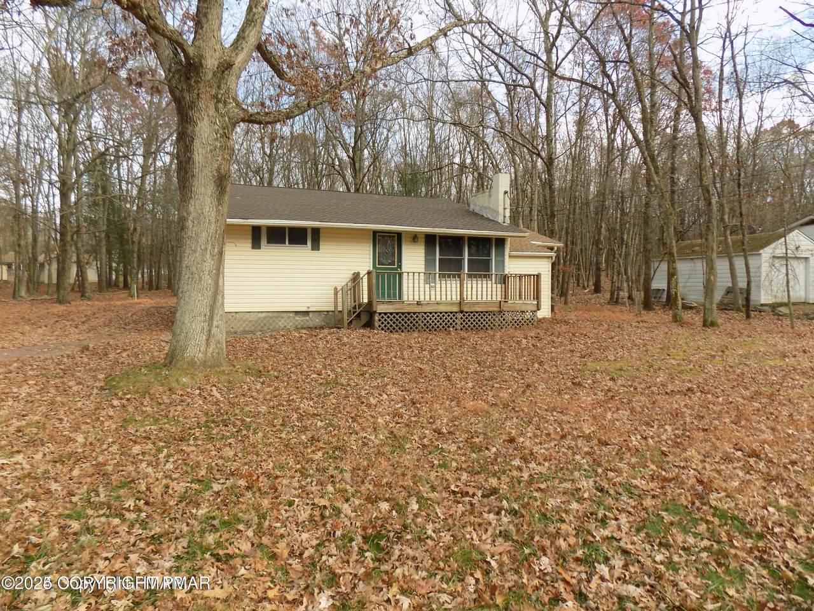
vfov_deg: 58.9
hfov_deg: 73.9
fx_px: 541
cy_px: 306
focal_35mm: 23
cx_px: 407
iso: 80
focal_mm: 4
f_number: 3.1
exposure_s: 1/200
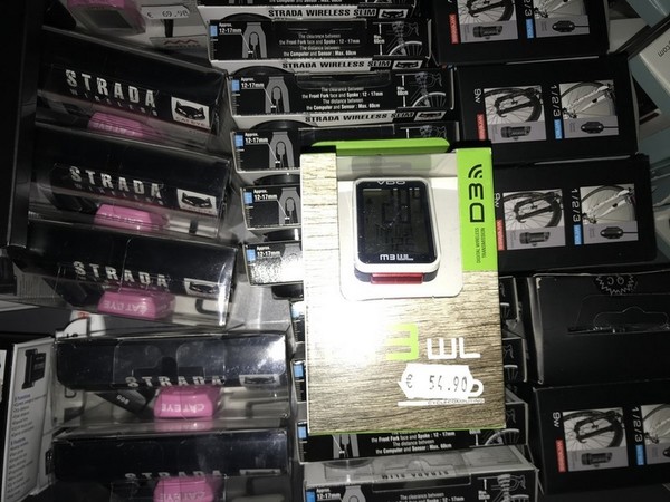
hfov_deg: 63.4
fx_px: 542
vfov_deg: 49.7
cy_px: 251
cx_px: 335
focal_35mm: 28
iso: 20
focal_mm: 3.99
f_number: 1.8
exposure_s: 1/60
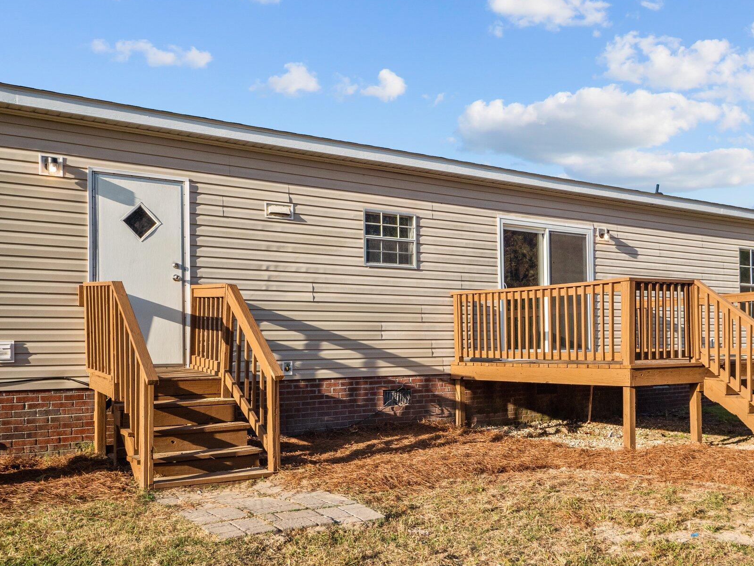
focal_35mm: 36
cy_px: 335
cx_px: 453
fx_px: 784
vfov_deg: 39.5
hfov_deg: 51.0
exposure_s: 1/800
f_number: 5.6
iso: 200
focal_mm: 14
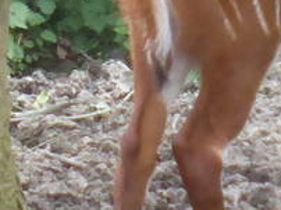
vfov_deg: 0.9
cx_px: -145
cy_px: -64
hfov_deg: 1.2
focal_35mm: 1632
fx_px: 13232
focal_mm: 33.3
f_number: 5.5
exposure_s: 1/80
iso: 400
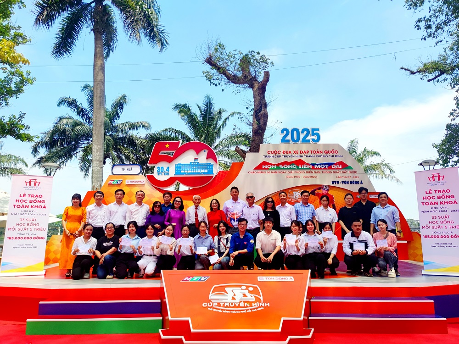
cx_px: 230
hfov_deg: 71.6
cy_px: 172
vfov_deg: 56.8
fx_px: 318
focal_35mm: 24
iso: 50
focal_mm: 6.72
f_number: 1.69
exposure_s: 1/1729
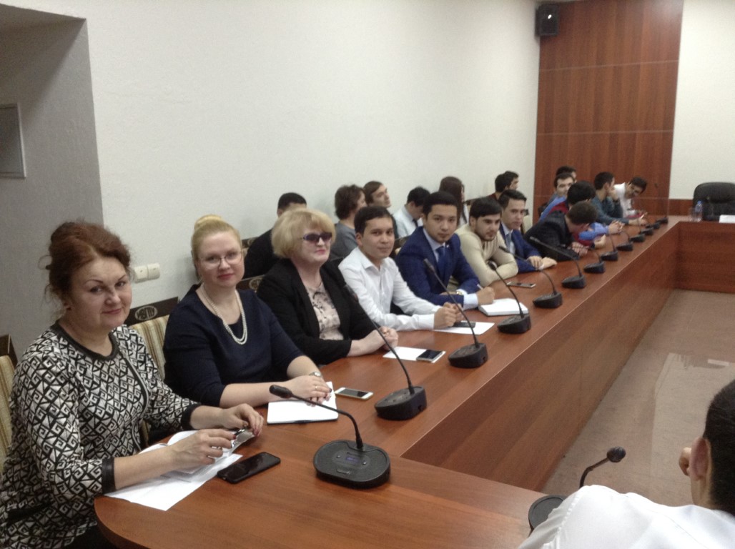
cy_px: 274
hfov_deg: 55.4
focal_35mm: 33
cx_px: 368
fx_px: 700
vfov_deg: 42.8
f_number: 2.4
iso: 100
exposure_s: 1/24
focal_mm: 3.3
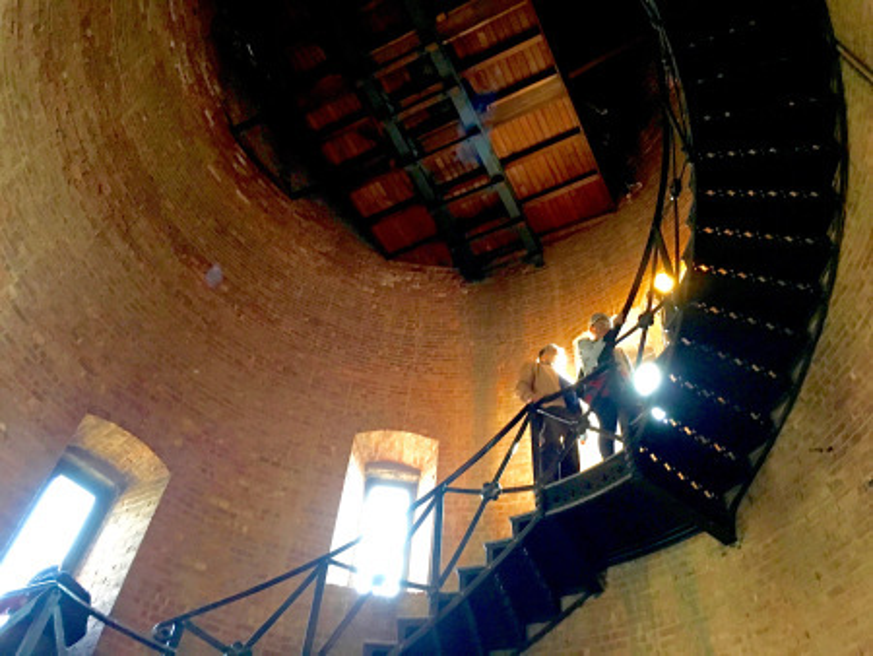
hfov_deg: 61.6
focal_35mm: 29
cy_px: 328
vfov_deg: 48.3
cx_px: 436
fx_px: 732
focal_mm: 4.15
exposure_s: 1/15
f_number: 2.2
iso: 200
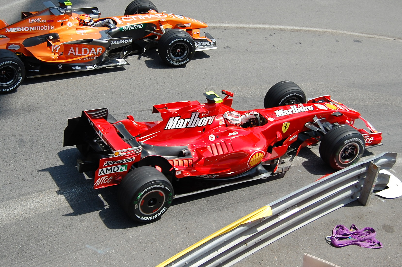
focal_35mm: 61
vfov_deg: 22.2
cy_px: 106
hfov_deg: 32.9
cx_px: 190
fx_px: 680
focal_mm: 28
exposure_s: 1/1000
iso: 200
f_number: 4.2
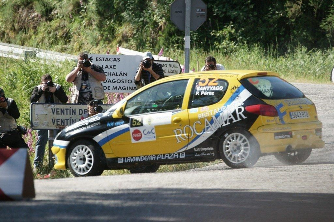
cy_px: 111
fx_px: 2783
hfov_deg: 6.9
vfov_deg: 4.6
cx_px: 167
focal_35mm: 300
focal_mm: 300
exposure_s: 1/1600
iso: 800
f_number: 5.6
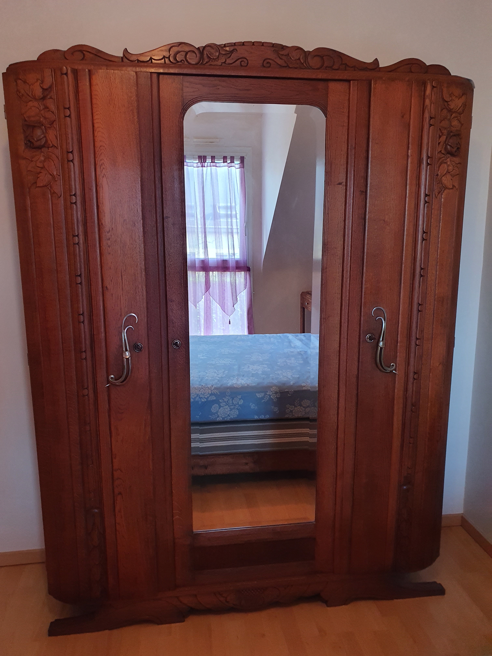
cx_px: 246
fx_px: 493
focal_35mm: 26
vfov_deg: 67.3
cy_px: 328
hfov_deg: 53.1
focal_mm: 4.32
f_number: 2.4
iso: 250
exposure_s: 1/50
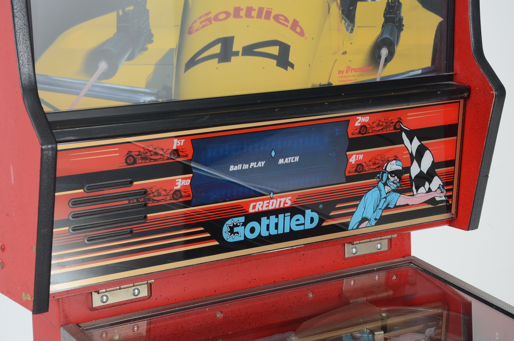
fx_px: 1183
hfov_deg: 24.5
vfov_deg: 16.4
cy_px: 160
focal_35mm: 83
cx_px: 246
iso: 250
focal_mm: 52
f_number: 8
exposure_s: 1/60
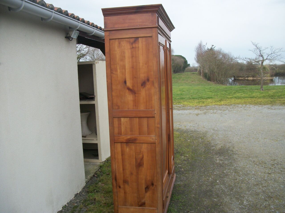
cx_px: 142
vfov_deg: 44.2
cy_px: 106
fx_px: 263
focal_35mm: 32
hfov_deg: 56.8
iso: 80
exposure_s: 1/80
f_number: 8.8
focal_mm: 5.7
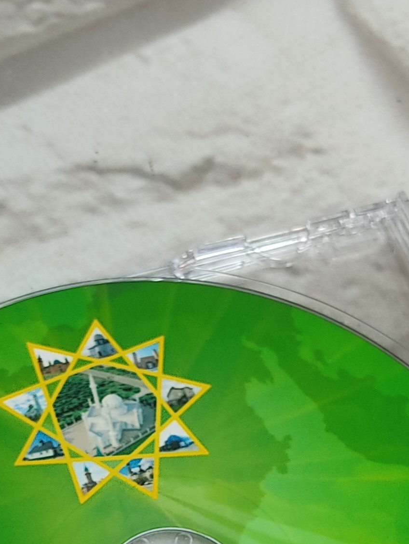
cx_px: 195
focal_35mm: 92
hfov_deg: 16.1
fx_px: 1449
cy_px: 497
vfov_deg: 20.8
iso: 220
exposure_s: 1/60
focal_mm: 4.74
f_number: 1.79
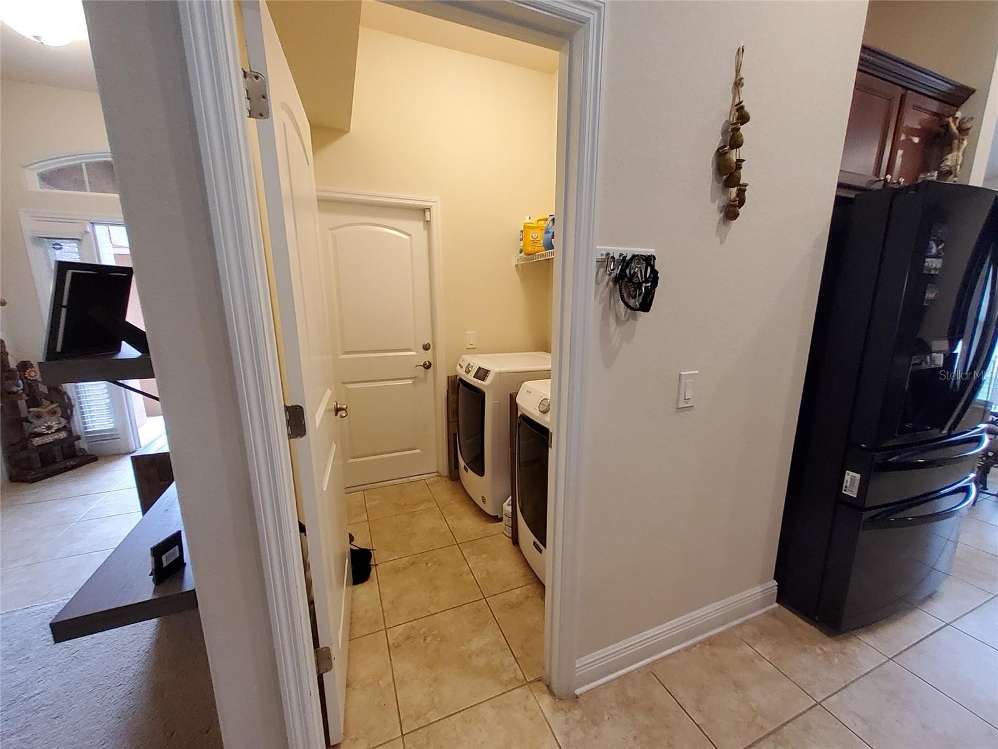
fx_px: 375
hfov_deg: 106.2
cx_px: 499
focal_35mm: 13
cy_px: 374
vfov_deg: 89.9
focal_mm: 1.13
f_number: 2.2
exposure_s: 1/40
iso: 250
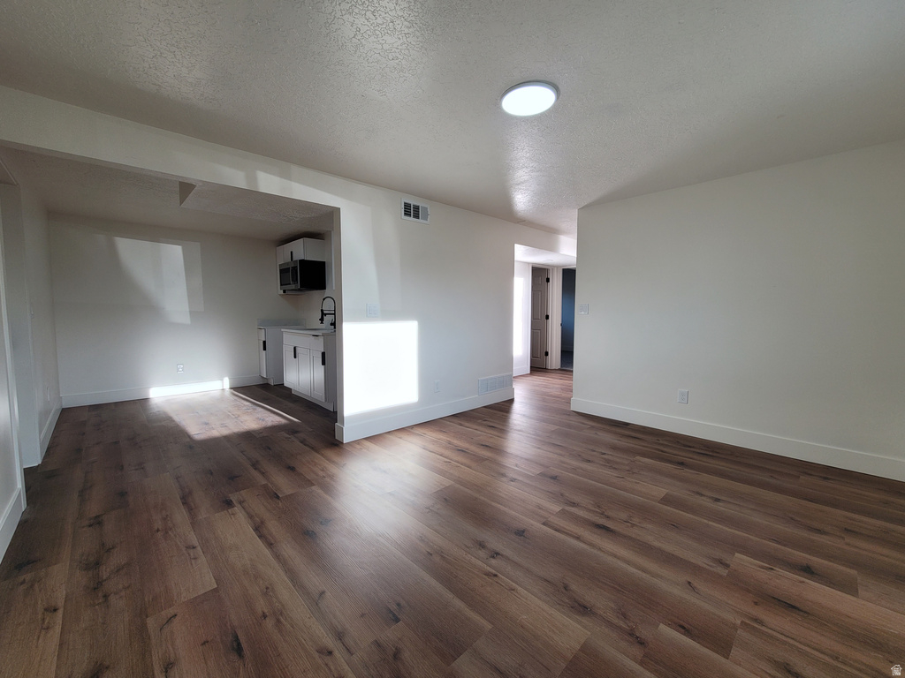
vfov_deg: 89.9
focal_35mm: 13
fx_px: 340
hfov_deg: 106.2
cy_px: 339
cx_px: 452
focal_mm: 2.2
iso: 64
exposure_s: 1/178
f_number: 2.2
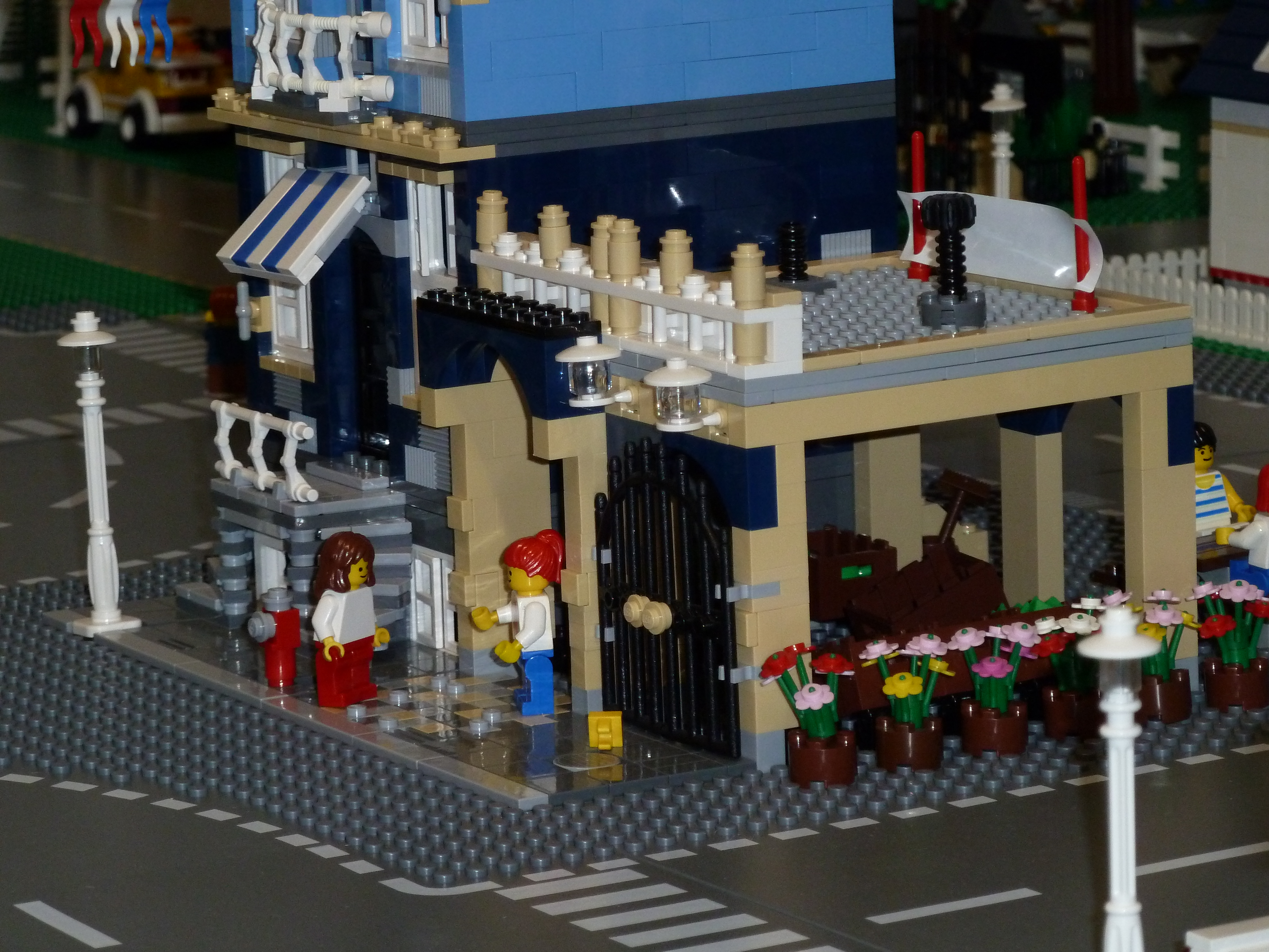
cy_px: 476
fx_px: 5389
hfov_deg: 13.4
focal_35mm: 147
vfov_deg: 10.1
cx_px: 634
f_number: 4.5
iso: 320
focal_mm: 24.1
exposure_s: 1/40
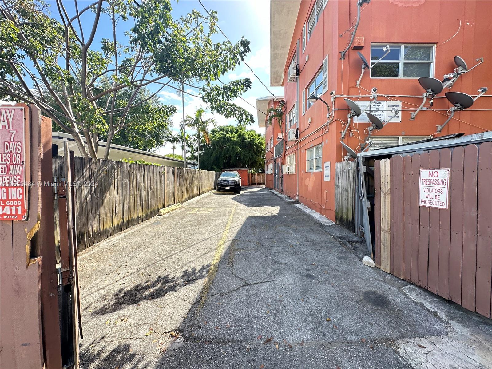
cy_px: 184
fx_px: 199
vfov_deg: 85.7
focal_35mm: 14
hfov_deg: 102.1
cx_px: 246
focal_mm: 2.22
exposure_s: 1/289
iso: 40
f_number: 2.2
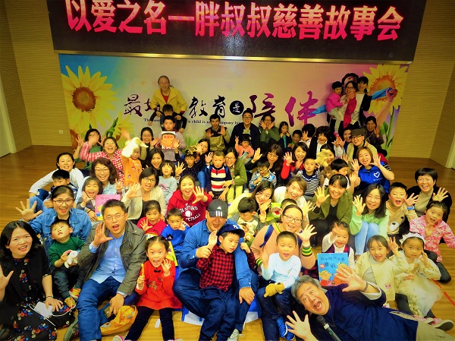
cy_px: 170
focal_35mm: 24
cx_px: 228
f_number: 3.5
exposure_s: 1/30
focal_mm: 4.1
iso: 200
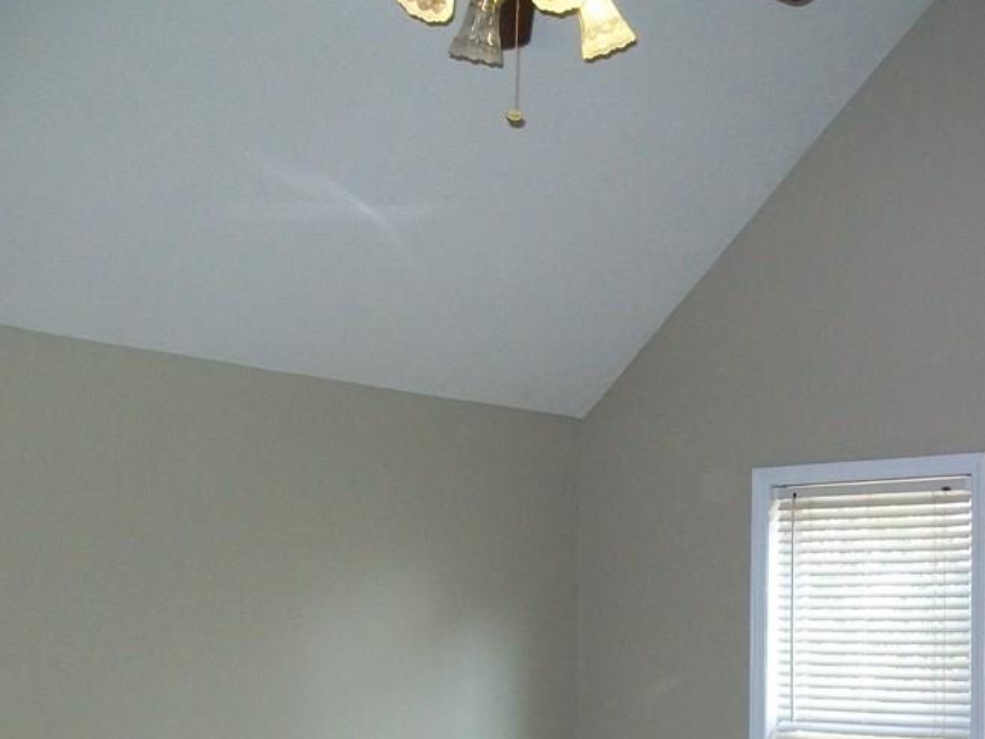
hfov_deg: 33.3
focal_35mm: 57
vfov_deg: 25.4
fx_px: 1622
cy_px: 523
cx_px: 703
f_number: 2.7
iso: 160
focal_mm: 6
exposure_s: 1/60
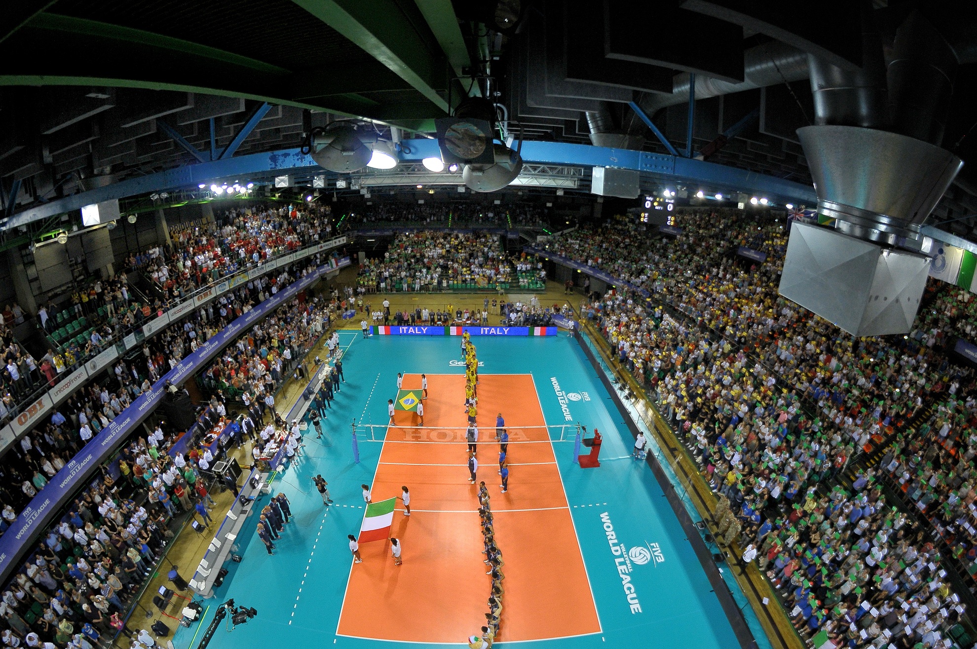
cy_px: 324
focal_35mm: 12
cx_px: 488
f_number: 4
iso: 640
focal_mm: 8
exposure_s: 1/320
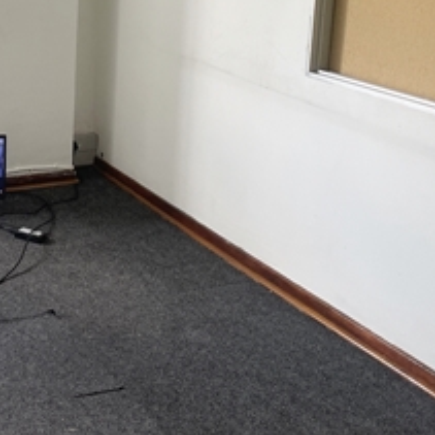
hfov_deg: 25.2
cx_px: 34
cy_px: 25
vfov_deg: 25.1
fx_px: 938
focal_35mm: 66
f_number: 1.6
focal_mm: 4.2
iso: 125
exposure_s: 1/121
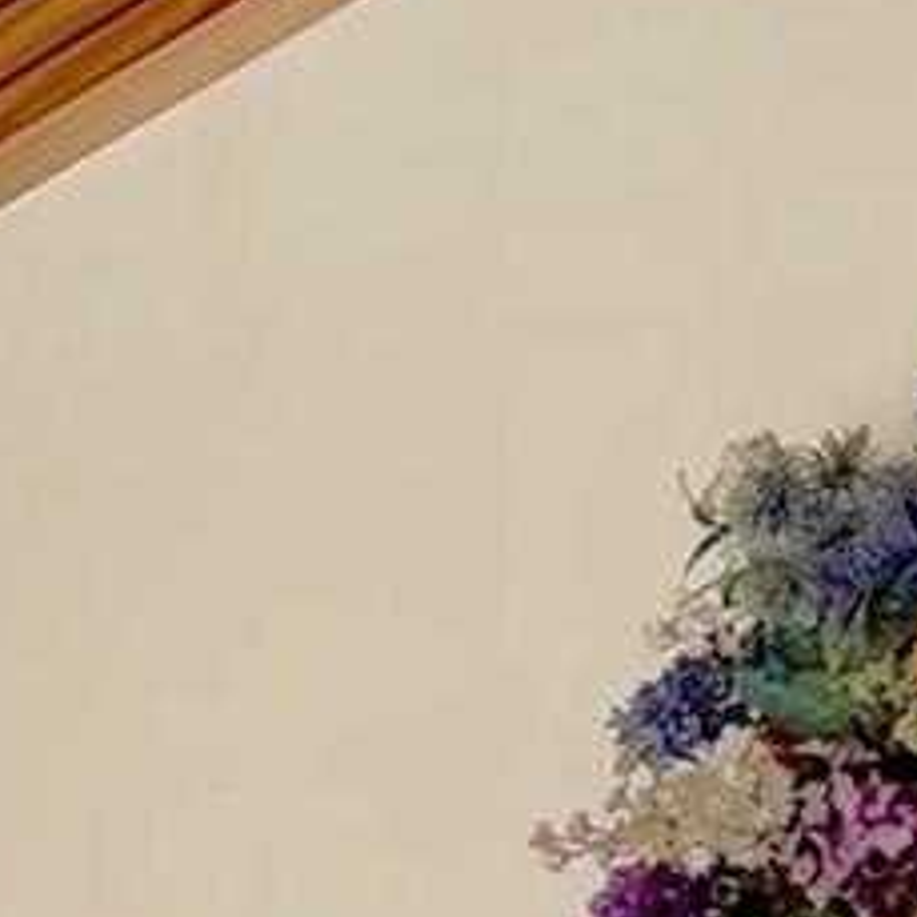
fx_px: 4436
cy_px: 2152
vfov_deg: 10.3
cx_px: -1522
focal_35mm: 148
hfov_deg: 9.9
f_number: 1.78
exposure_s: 1/121
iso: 125
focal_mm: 6.86
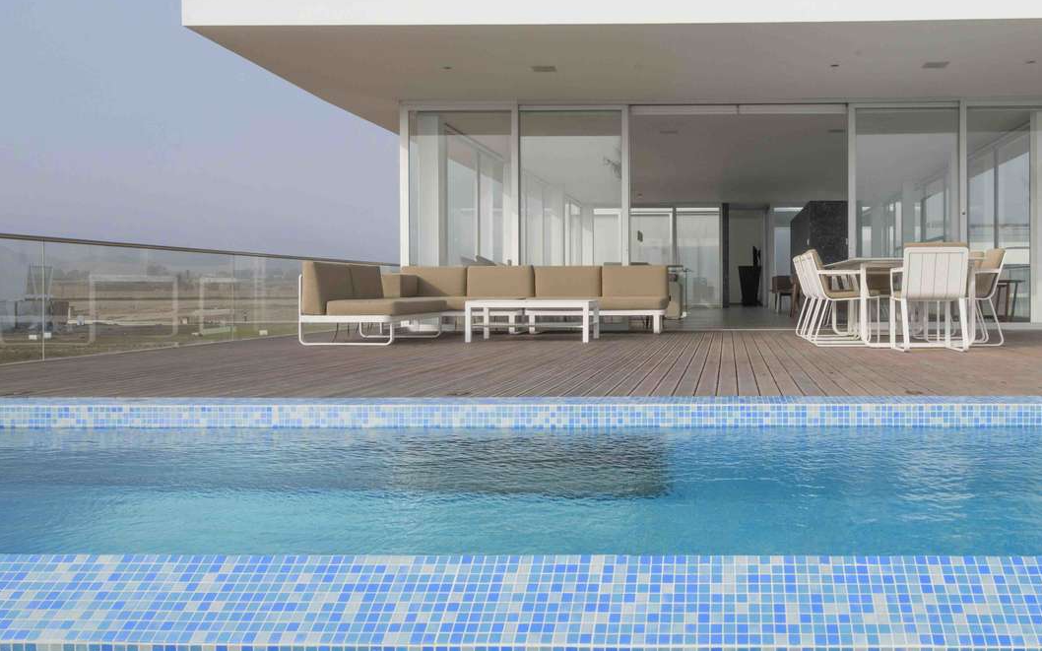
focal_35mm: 34
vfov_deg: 37.2
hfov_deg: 55.2
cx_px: 715
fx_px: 965
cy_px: 294
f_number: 16
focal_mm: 21
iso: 400
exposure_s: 1/320
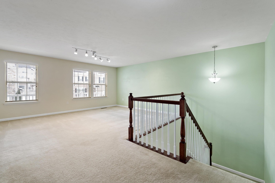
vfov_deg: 77.4
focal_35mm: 15
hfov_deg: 100.4
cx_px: 137
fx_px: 115
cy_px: 92
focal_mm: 14
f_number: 5.6
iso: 2000
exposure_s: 1/400
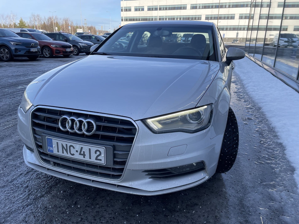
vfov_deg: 53.1
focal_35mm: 26
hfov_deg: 67.3
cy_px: 112
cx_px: 150
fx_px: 225
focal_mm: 4.2
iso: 32
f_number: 1.6
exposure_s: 1/917
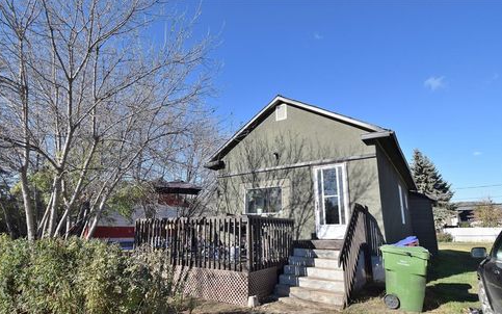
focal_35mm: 19
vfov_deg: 62.1
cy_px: 171
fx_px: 260
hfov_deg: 88.0
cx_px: 245
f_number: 9
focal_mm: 12
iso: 200
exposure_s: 1/320
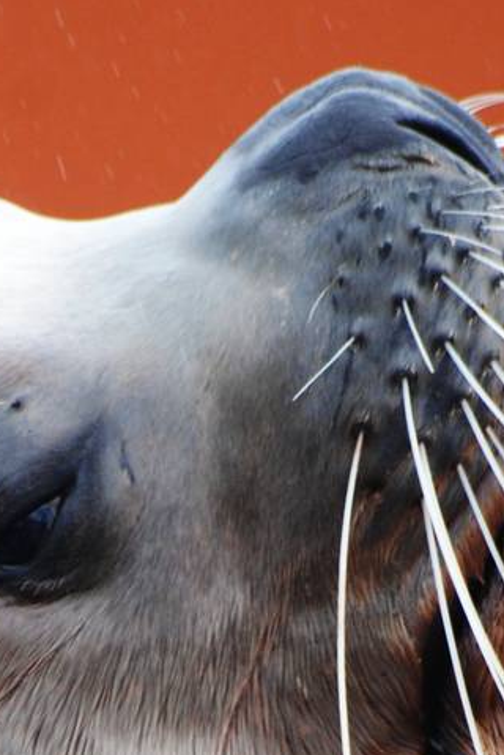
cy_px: 828
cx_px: 91
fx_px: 31536
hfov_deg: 0.9
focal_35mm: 1504
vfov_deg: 1.4
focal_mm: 300
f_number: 5.6
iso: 280
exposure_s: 1/500
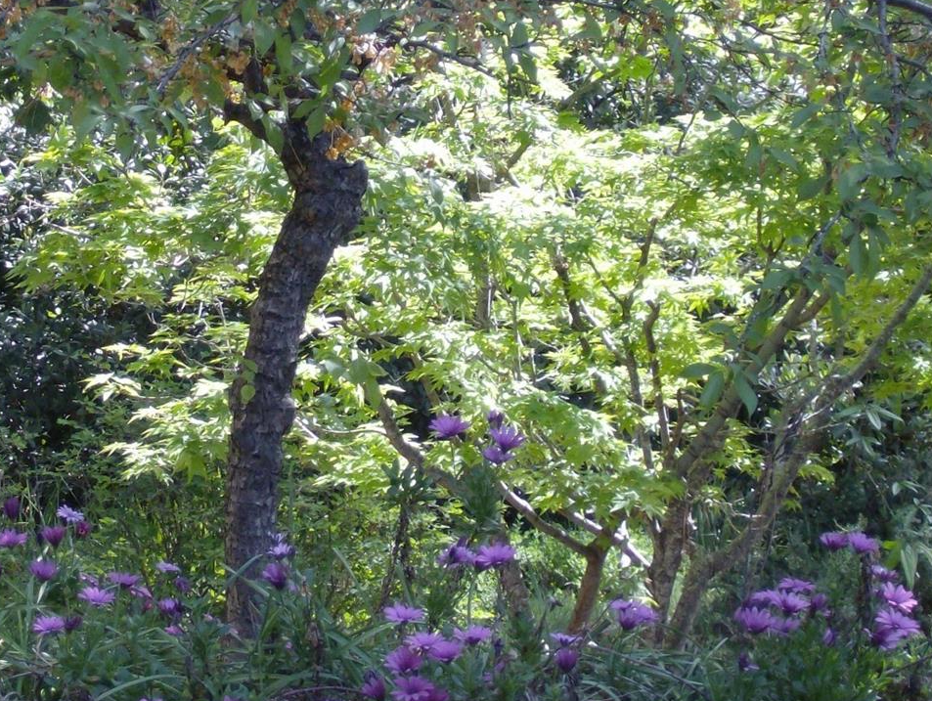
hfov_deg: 11.6
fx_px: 4582
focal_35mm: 170
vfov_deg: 8.7
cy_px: 277
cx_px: 316
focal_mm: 18
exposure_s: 1/134
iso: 154
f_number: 4.8
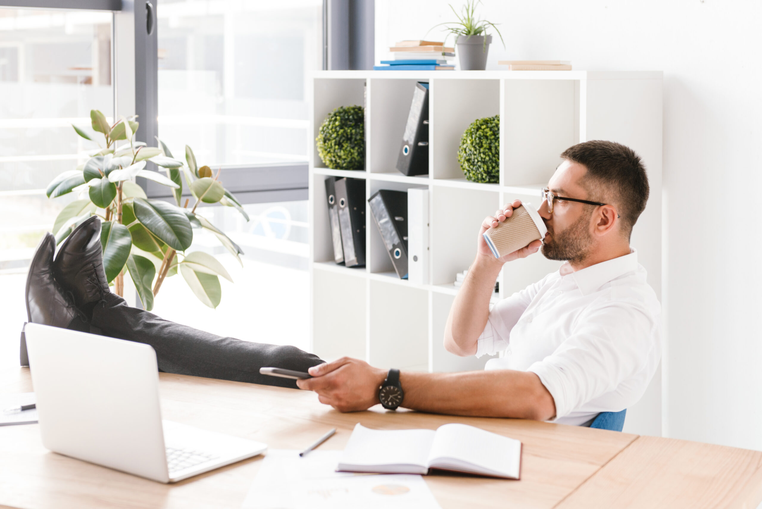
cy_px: 254
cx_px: 381
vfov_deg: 23.4
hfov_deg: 34.5
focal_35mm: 58
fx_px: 1228
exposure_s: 1/200
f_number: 3.5
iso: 320
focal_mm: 58
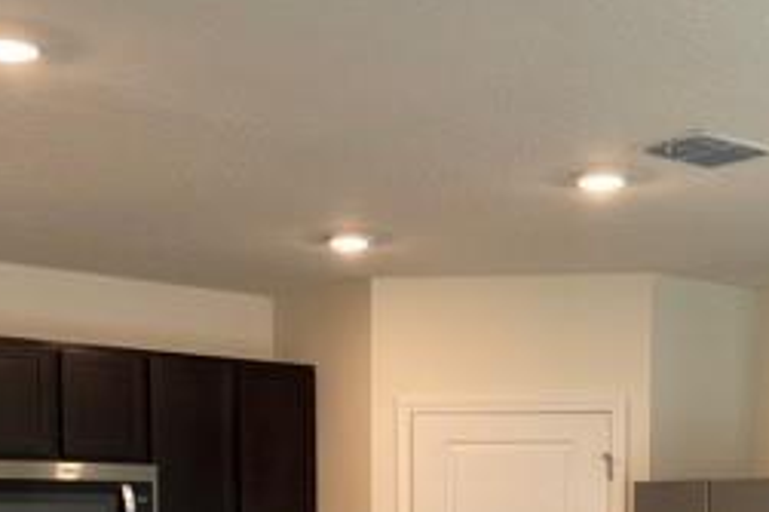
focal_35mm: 69
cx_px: 441
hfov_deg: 29.2
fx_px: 1473
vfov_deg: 18.7
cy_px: 604
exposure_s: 1/60
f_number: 1.6
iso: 64
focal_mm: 5.1
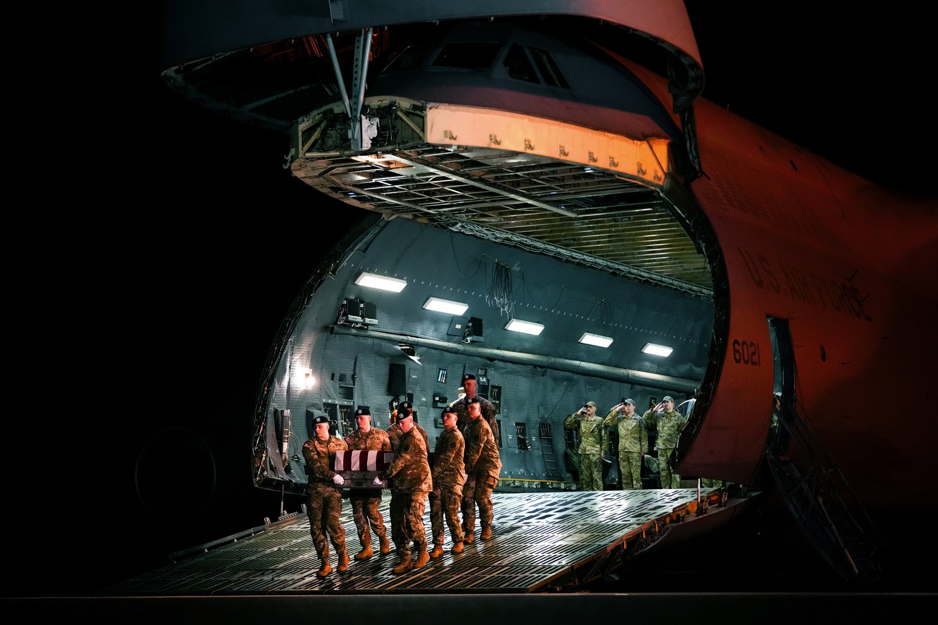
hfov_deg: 26.6
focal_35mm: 76
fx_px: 1980
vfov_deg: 18.0
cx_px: 469
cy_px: 312
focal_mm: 76
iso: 4000
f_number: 2.8
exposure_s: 1/500
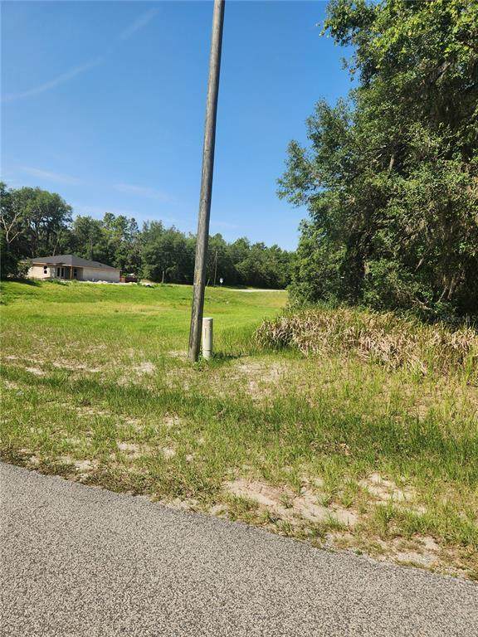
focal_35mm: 23
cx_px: 239
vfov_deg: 73.9
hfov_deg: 58.9
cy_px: 318
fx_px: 423
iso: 20
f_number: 1.8
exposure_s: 1/1457
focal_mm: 5.4
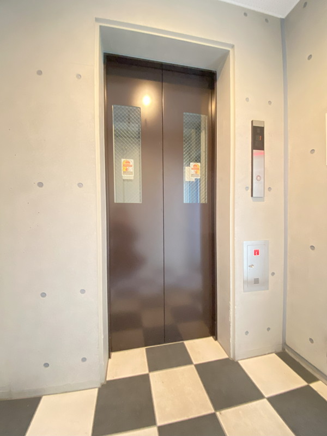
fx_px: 164
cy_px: 218
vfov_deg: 106.2
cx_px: 164
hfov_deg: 89.9
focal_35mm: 13
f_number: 2.4
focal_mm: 1.54
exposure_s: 1/25
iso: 1250
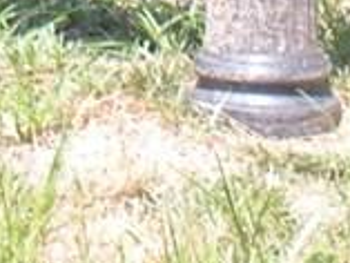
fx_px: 4230
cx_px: -410
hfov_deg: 4.6
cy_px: -577
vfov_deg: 3.5
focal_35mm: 418
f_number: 4.6
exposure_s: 1/131
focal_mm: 11.2
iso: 95
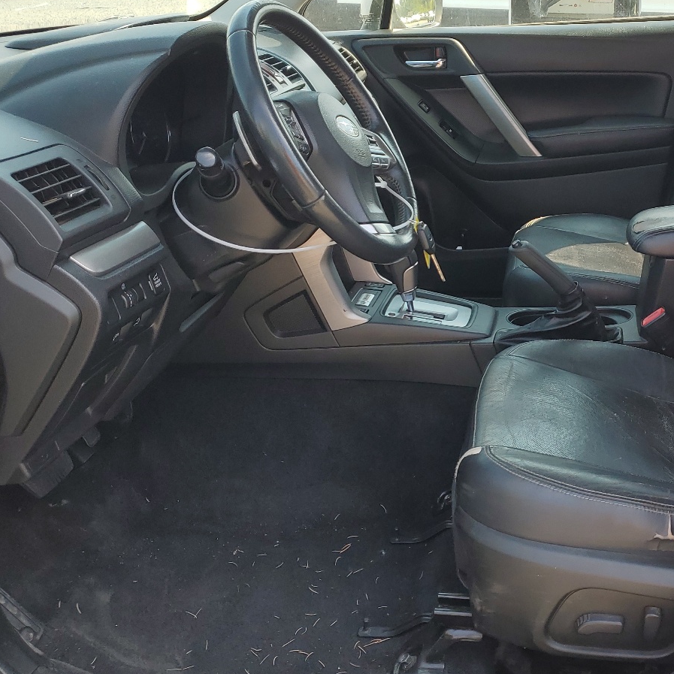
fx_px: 903
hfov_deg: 39.8
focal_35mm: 41
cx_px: 502
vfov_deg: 40.8
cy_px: 274
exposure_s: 1/435
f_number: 1.5
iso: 50
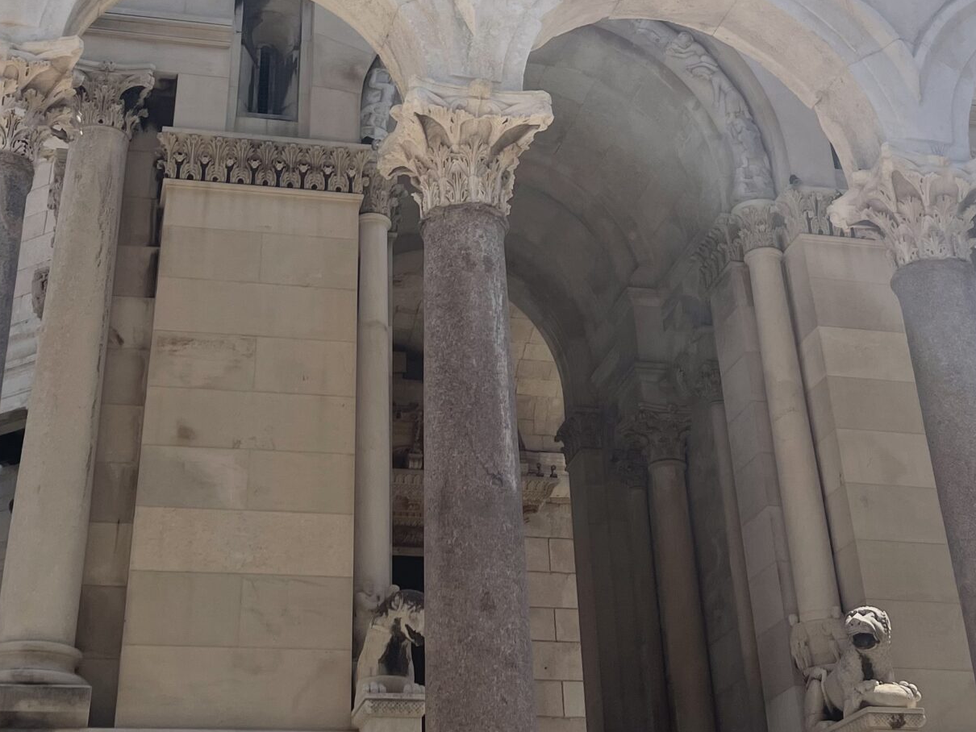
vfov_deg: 25.6
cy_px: 48
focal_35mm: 55
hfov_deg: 34.9
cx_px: 453
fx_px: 1551
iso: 32
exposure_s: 1/4464
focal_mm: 4.2
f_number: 1.6
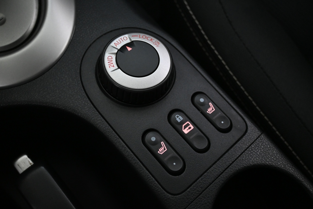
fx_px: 319
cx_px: 156
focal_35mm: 37
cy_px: 104
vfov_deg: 36.2
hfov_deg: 52.2
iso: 3200
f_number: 4.2
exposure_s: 1/40
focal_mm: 24.5
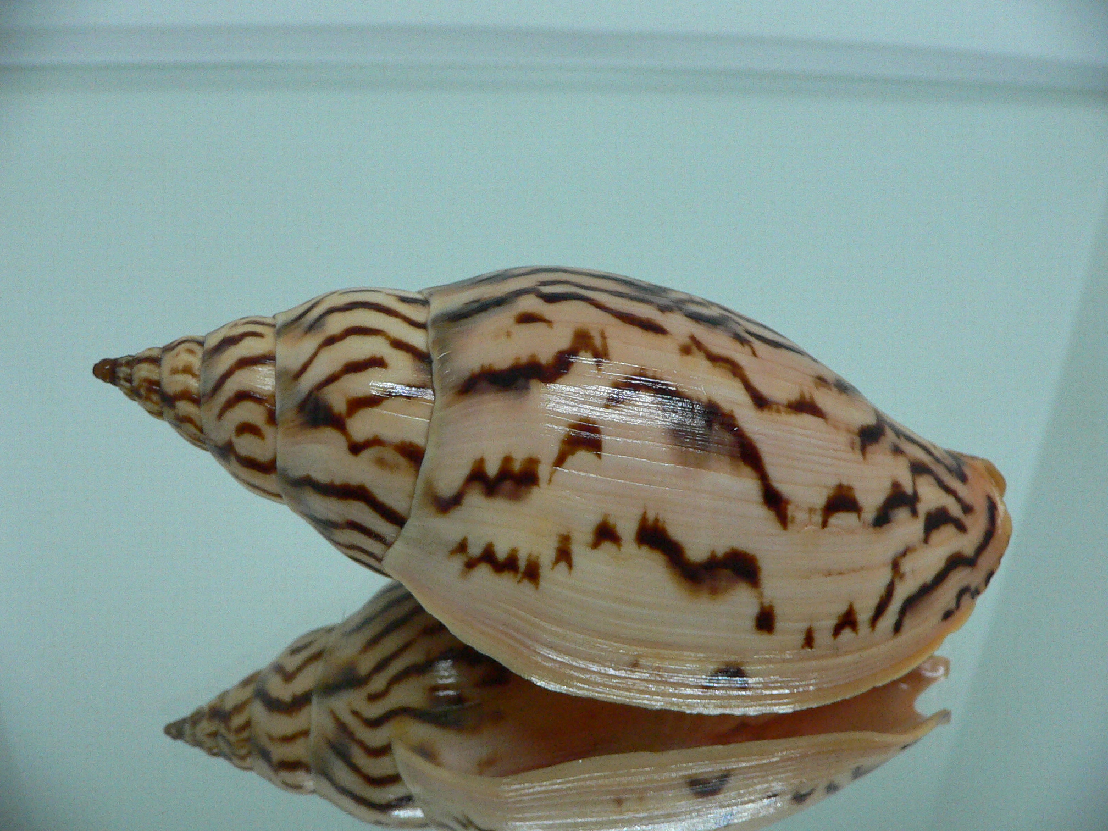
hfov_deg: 52.6
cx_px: 554
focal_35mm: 35
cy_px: 416
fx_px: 1120
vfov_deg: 40.7
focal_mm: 4.6
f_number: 2.8
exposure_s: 1/50
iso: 200
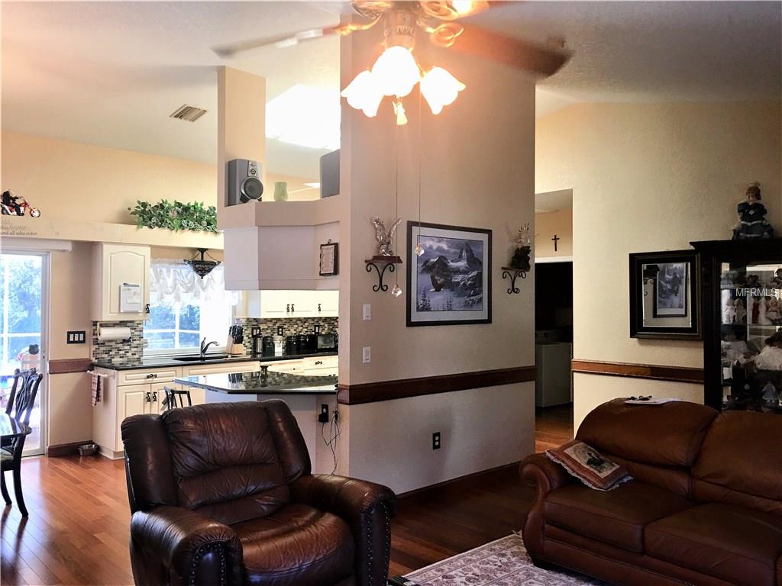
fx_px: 655
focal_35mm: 29
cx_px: 391
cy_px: 293
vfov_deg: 48.2
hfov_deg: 61.7
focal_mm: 4.15
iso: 40
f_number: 2.2
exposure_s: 1/15
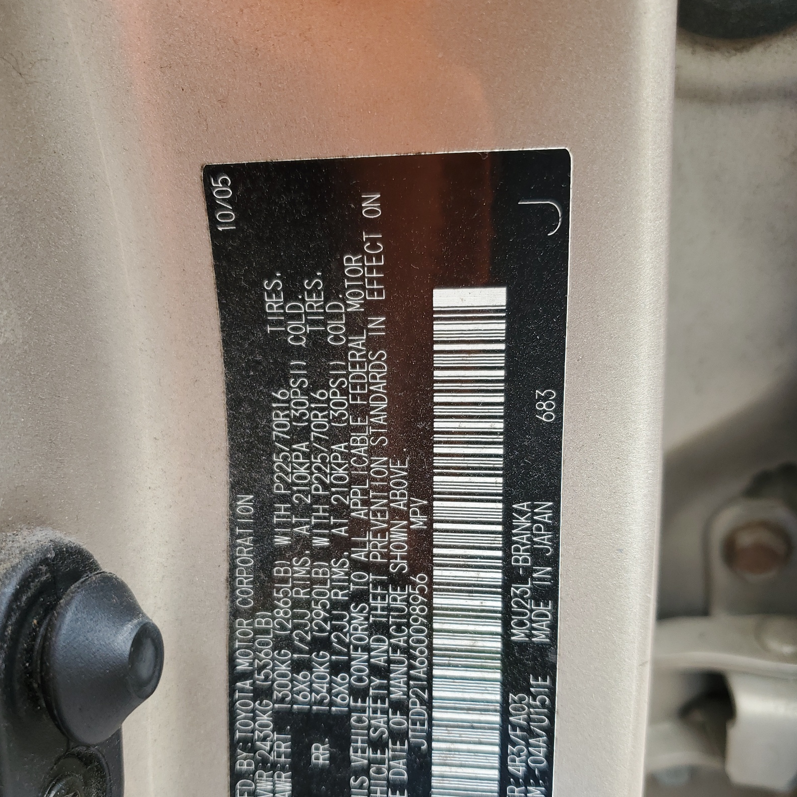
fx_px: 808
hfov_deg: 52.5
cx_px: 399
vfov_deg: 52.4
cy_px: 447
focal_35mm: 31
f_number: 1.5
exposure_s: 1/175
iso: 50
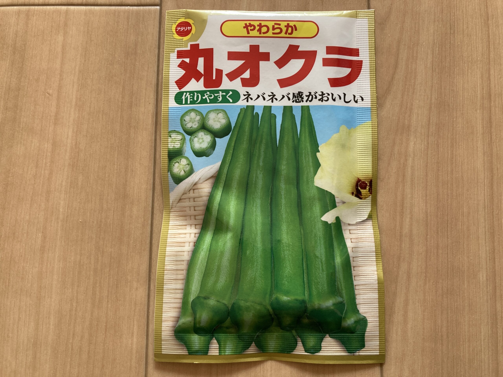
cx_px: 252
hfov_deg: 63.4
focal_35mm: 28
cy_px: 188
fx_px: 407
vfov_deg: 49.7
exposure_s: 1/121
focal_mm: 3.99
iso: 80
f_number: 1.8
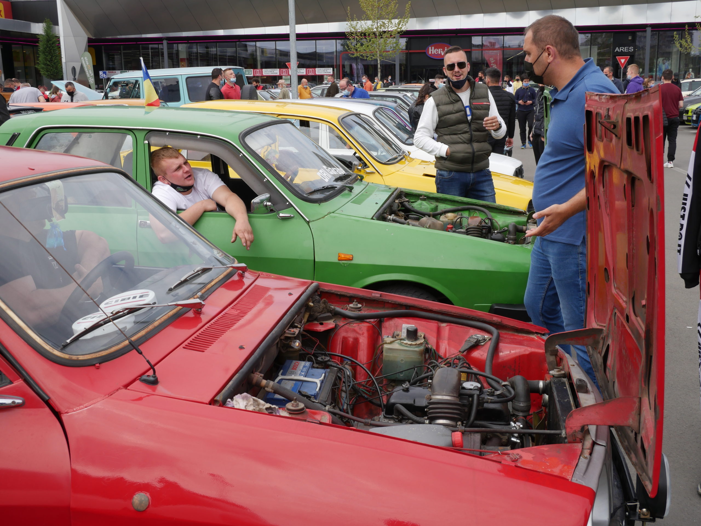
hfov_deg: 46.8
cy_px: 263
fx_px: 810
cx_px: 350
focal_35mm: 40
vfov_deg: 36.0
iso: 200
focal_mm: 20
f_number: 8
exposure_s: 1/320
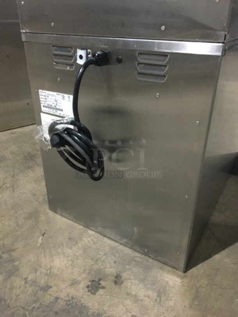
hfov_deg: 48.2
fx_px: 266
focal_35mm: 29
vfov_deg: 61.7
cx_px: 119
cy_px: 158
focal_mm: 4.15
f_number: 2.2
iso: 400
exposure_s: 1/15
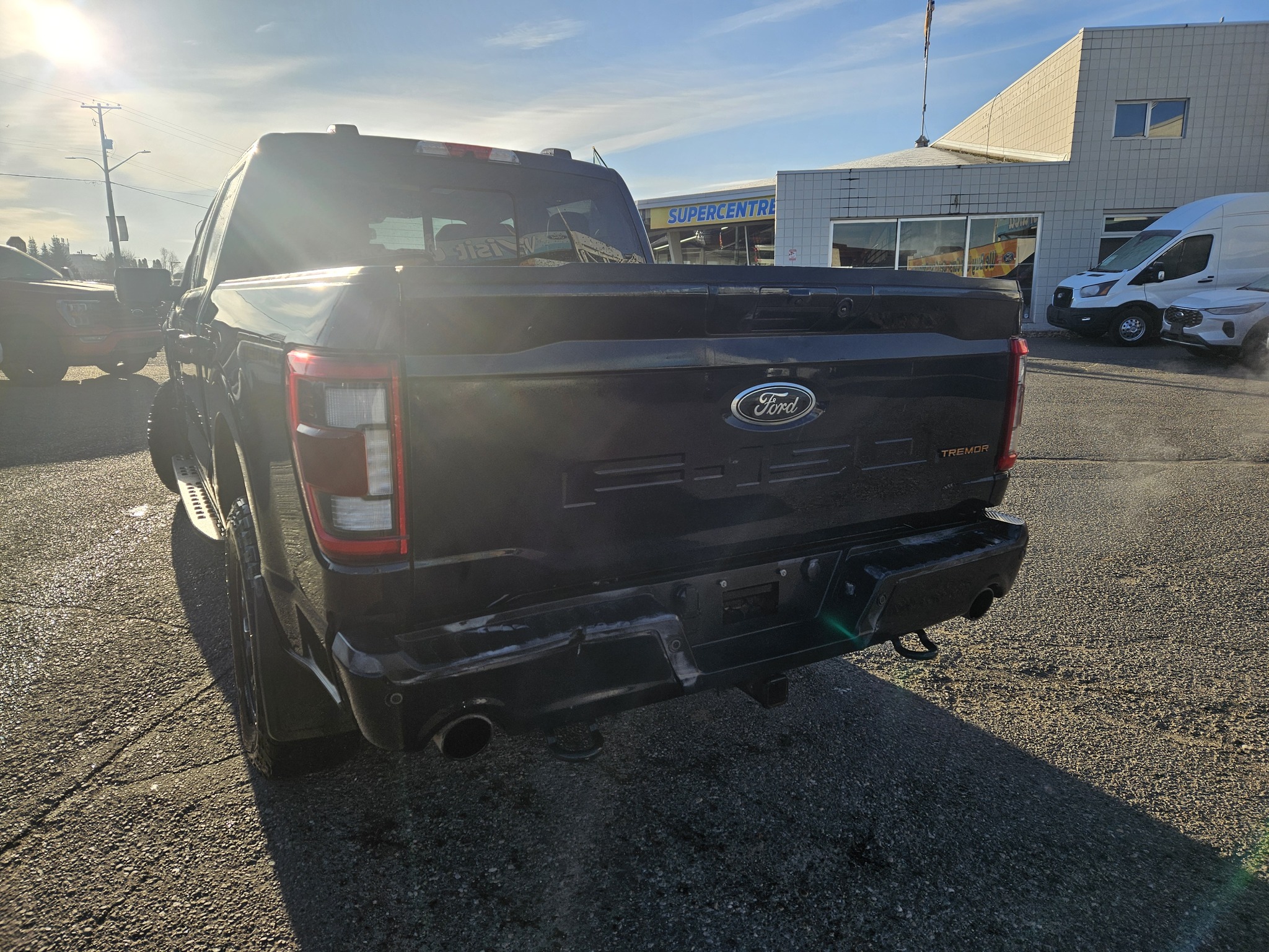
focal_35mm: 23
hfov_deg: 73.9
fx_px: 843
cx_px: 634
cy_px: 476
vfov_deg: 58.9
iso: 25
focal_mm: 5.4
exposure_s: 1/1732
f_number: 1.8
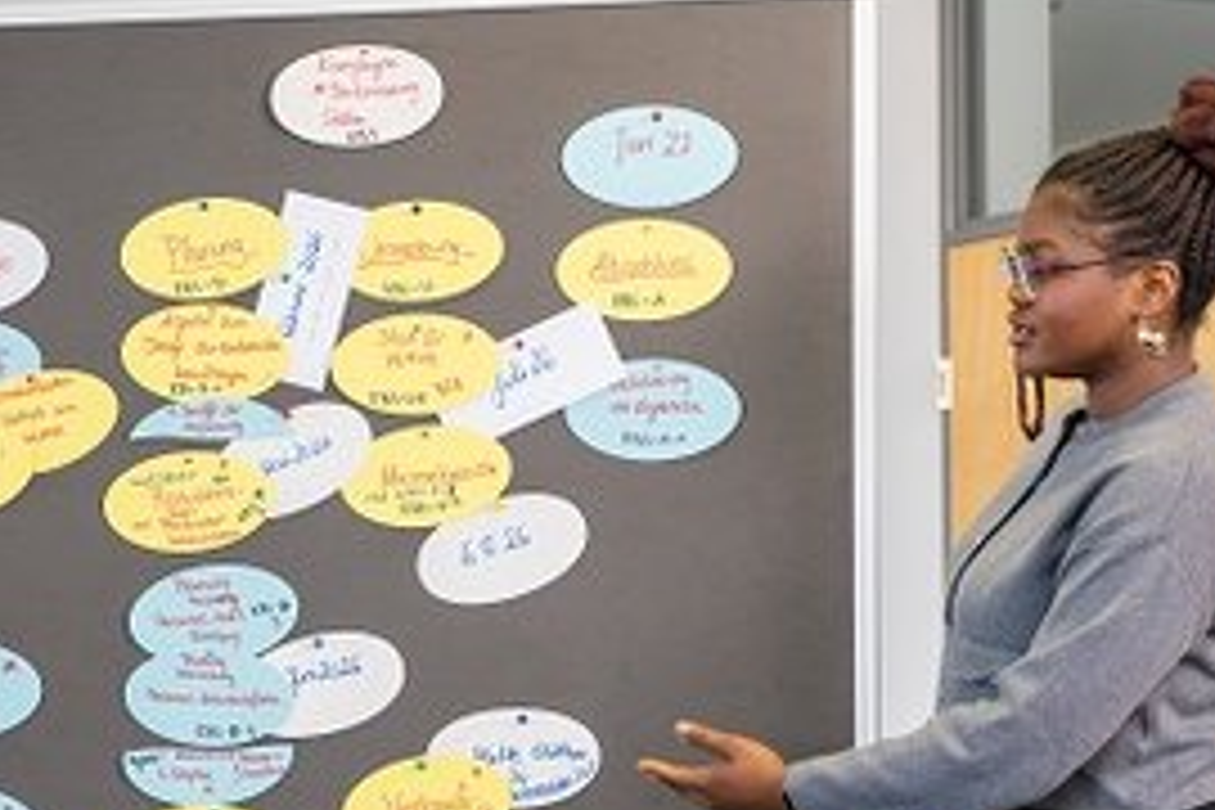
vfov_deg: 12.0
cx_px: 310
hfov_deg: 17.8
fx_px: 3847
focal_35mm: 114
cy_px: 634
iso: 400
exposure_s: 1/160
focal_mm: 41
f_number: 2.8
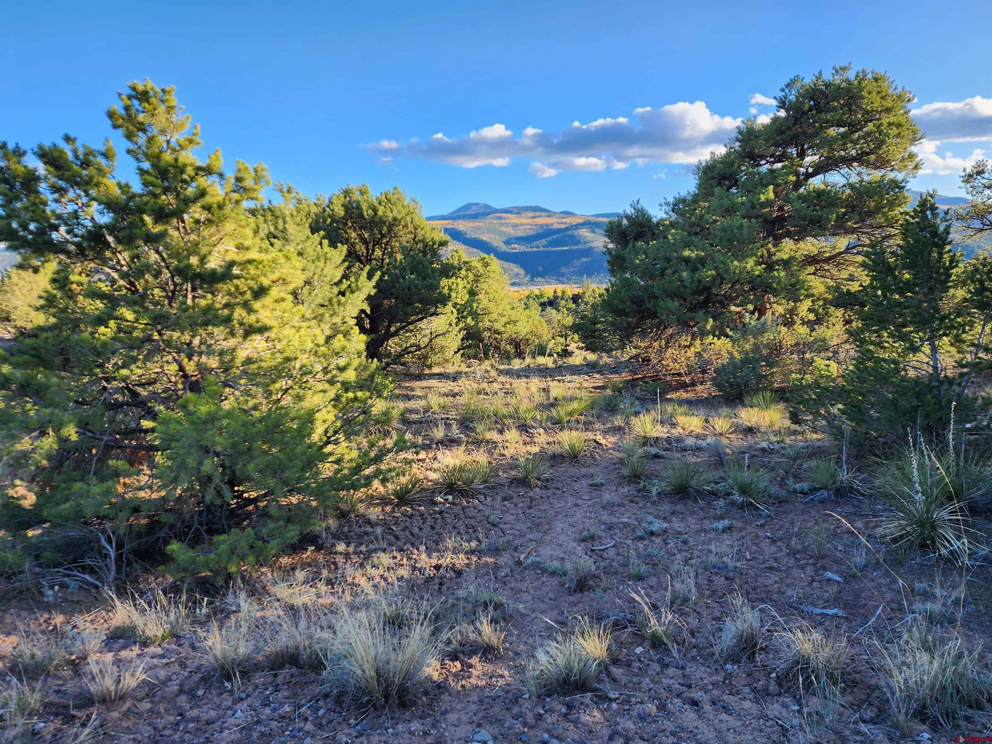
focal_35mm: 23
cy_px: 372
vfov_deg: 58.9
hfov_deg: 73.9
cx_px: 496
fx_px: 659
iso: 12
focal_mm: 6.4
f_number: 1.8
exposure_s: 1/219
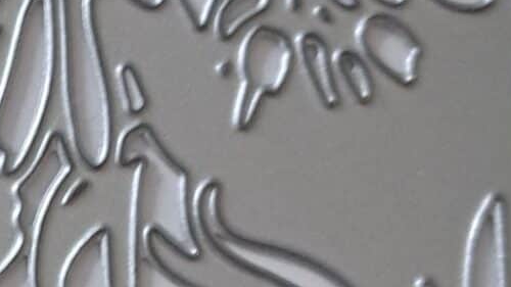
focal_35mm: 134
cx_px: -196
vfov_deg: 9.0
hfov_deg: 15.1
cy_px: 223
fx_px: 1815
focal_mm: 5.23
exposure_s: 1/30
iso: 400
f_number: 1.8
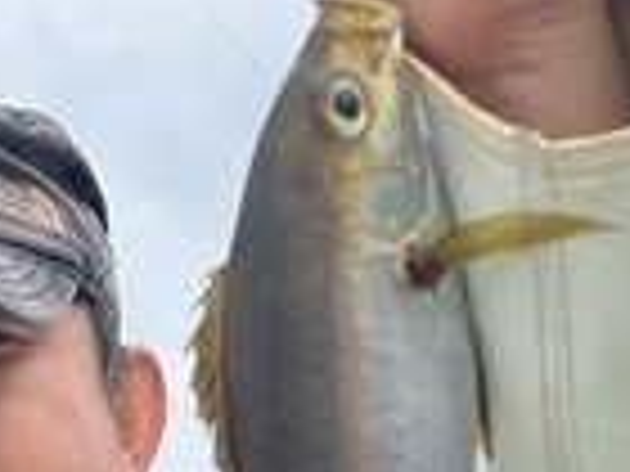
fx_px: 2166
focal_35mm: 119
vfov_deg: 12.2
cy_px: 526
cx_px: 36
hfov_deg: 16.3
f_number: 1.5
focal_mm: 5.7
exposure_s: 1/2994
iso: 50
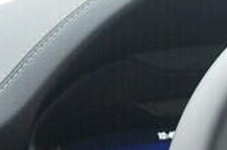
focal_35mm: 220
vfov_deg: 6.1
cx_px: 424
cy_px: 216
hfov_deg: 8.9
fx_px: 1383
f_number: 5
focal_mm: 24
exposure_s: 1/250
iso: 3200
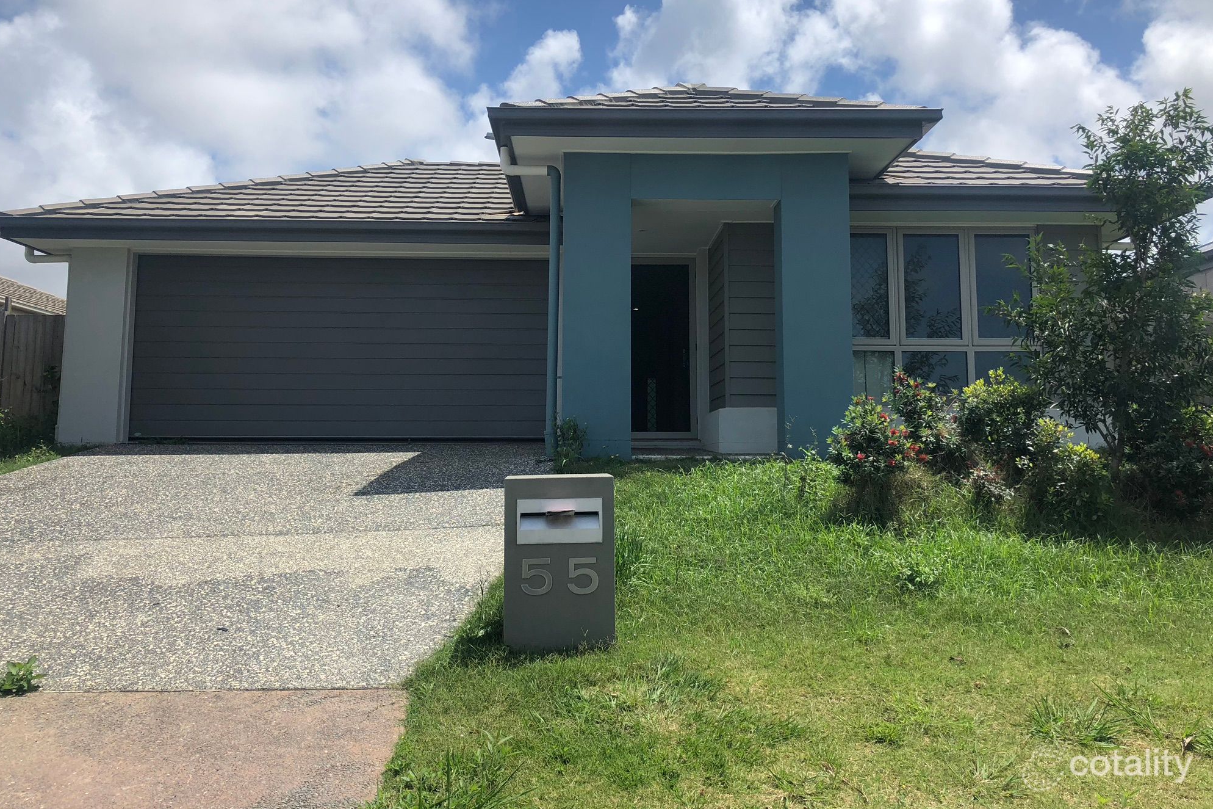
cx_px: 610
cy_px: 350
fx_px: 1011
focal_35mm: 30
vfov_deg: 43.5
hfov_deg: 61.9
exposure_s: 1/2825
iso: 20
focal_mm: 3.99
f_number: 1.8
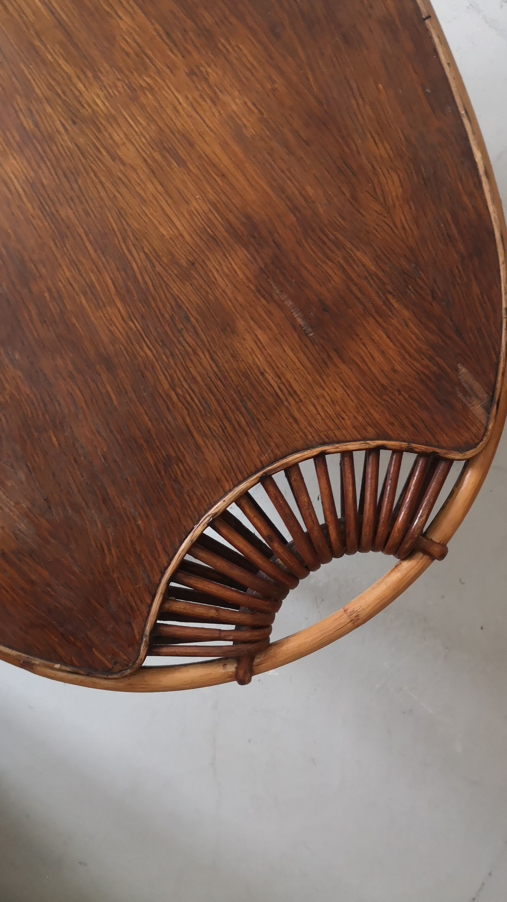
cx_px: 275
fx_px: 717
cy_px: 449
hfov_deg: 38.9
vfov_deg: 64.3
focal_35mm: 30
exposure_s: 1/25
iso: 500
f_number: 1.8
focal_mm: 3.95
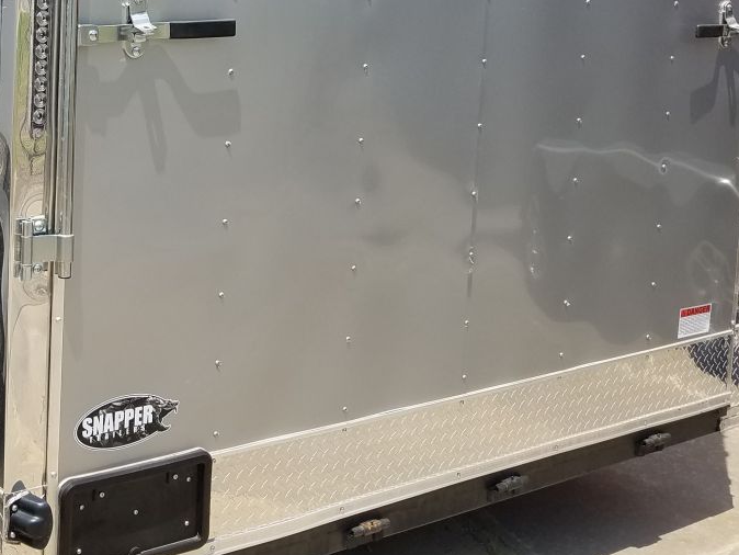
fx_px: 1153
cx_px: 105
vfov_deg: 26.1
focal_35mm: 54
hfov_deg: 34.0
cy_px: 48
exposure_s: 1/2264
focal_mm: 4.2
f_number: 1.7
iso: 50
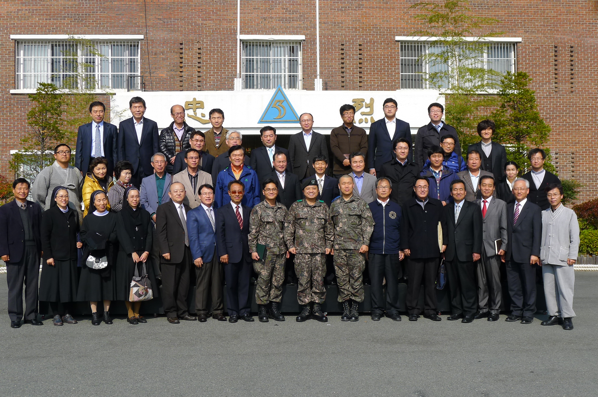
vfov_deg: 31.1
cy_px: 198
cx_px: 299
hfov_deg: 45.5
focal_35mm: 43
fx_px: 713
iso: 80
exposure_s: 1/800
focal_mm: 9.2
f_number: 4
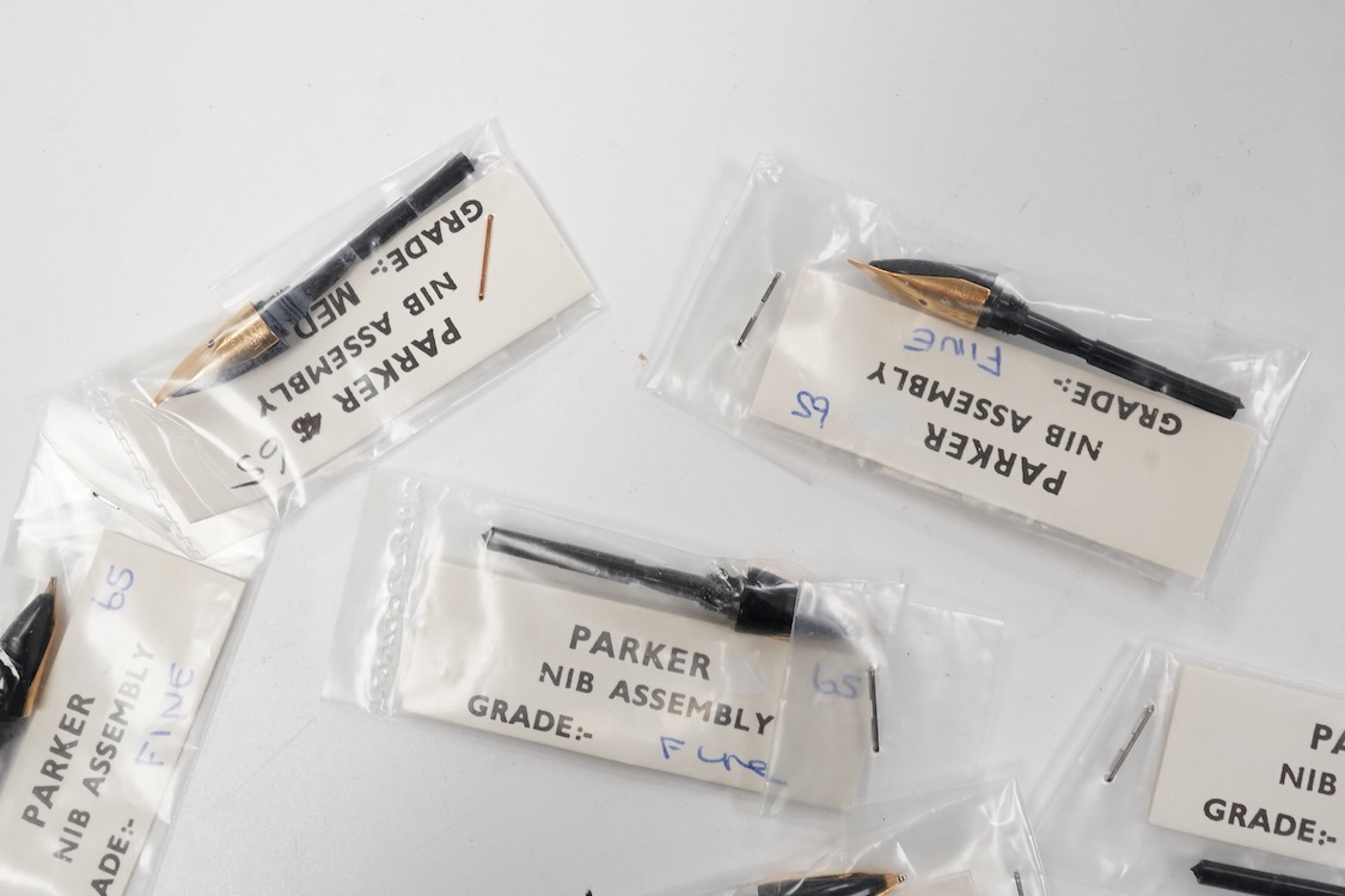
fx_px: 1681
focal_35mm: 45
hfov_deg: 43.6
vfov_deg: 29.9
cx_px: 672
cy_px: 448
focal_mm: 30
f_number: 16
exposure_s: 1/100
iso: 2500
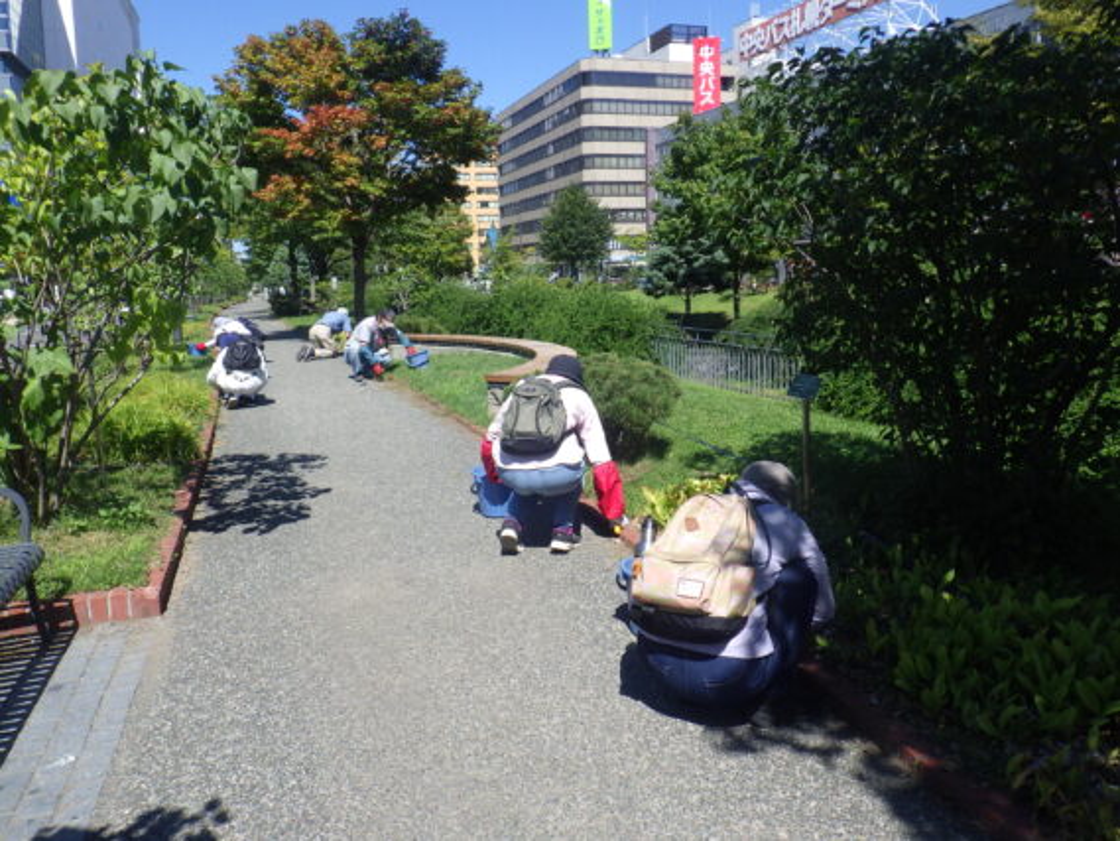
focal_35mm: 28
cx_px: 560
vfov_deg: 49.8
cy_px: 420
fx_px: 906
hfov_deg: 63.4
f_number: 4.2
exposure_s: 1/800
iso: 125
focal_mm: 5
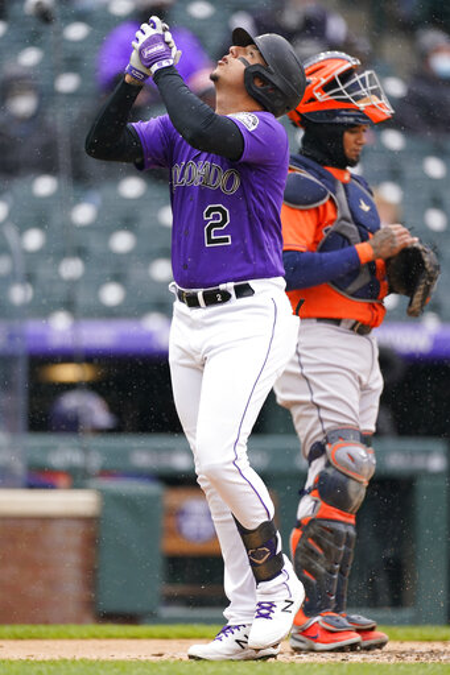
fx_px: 11257
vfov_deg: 3.4
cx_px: 225
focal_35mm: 600
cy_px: 338
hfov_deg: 2.3
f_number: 4
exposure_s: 1/1600
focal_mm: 600
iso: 500
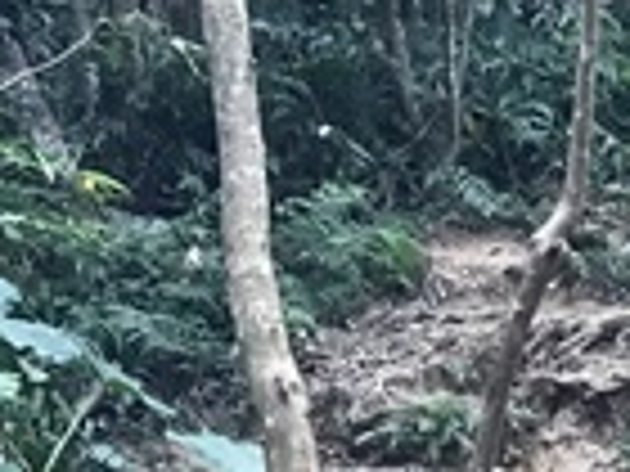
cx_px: 1116
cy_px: 319
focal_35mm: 160
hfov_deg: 11.5
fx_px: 2912
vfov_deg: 9.3
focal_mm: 3.99
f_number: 1.8
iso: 25
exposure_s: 1/30
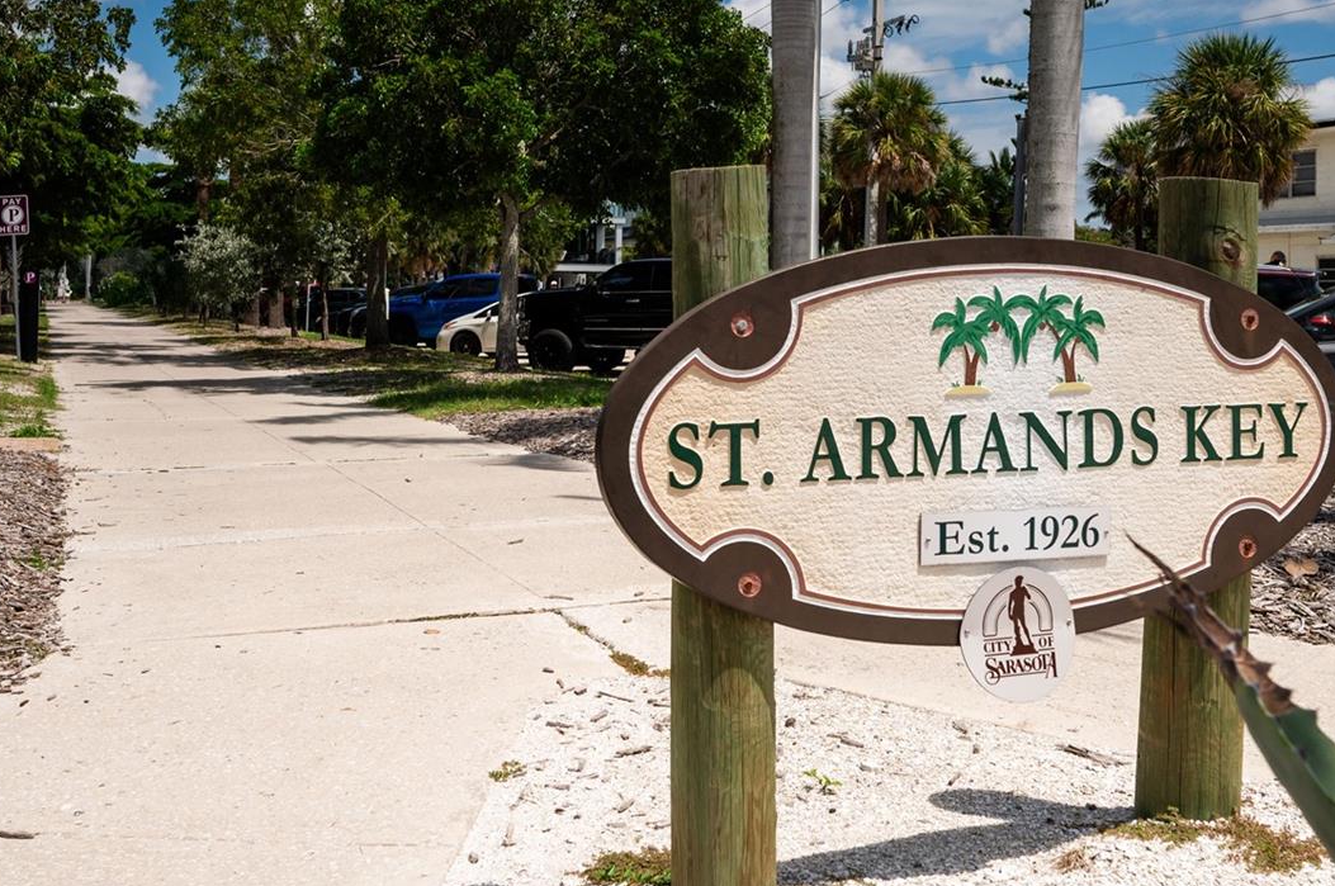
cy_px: 428
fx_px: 1435
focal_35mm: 39
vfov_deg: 34.3
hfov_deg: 49.7
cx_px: 772
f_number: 6.3
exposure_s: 1/8000
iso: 400
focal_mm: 25.5
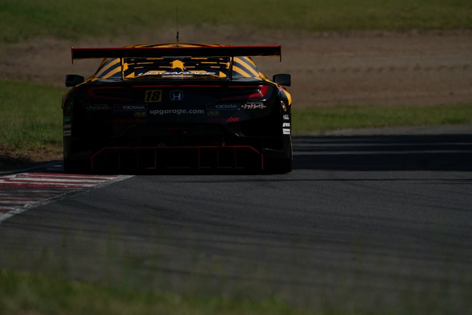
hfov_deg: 3.4
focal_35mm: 600
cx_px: 236
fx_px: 7866
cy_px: 158
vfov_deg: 2.3
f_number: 10
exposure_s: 1/1000
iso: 200
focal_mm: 600
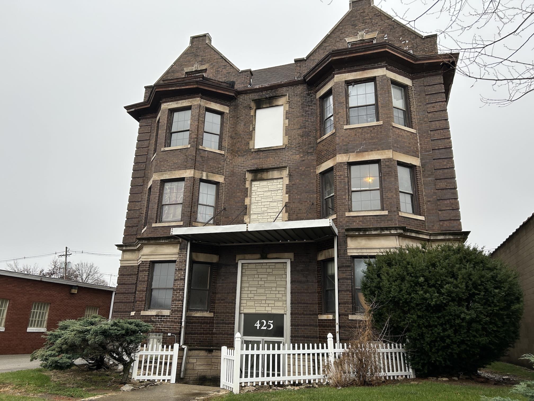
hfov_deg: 67.3
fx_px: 401
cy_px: 200
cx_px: 267
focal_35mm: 26
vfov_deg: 53.1
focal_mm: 5.7
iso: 50
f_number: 1.5
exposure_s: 1/313
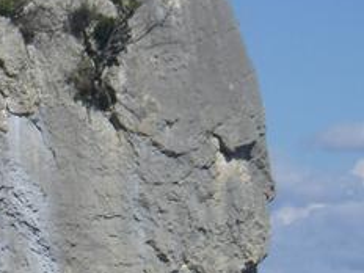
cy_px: 377
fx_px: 3512
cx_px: -212
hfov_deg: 5.9
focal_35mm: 334
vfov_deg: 4.4
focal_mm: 16
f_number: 7.8
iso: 64
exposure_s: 1/250
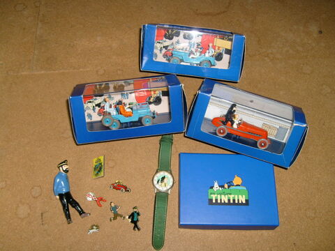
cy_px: 126
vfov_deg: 40.7
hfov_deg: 52.6
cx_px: 168
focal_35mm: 35
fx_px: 339
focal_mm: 5.8
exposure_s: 1/45
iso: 100
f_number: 2.8
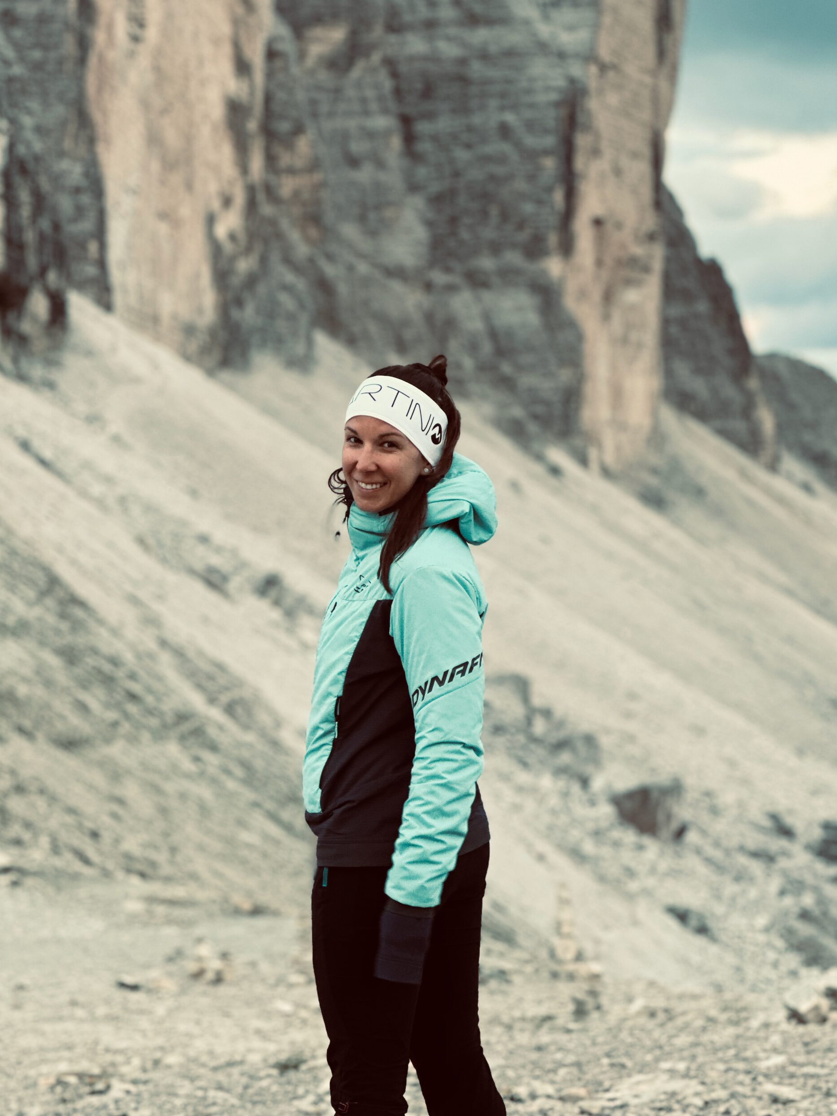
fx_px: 2547
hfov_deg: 18.7
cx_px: 416
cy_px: 567
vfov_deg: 24.7
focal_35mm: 79
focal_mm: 9
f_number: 2.8
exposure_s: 1/40
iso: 160
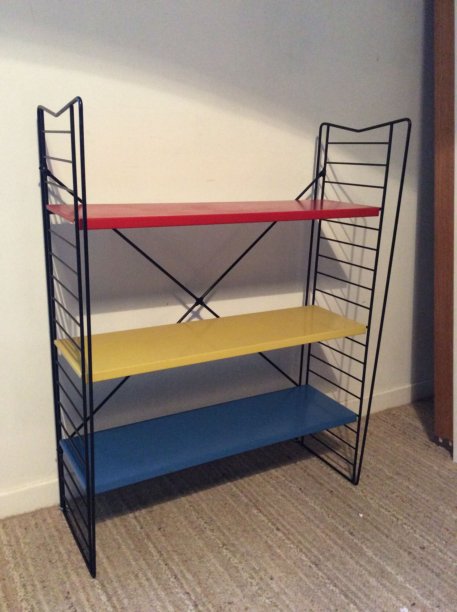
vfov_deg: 56.9
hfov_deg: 44.1
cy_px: 306
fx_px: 565
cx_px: 228
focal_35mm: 32
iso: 250
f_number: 2.4
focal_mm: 3.3
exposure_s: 1/25
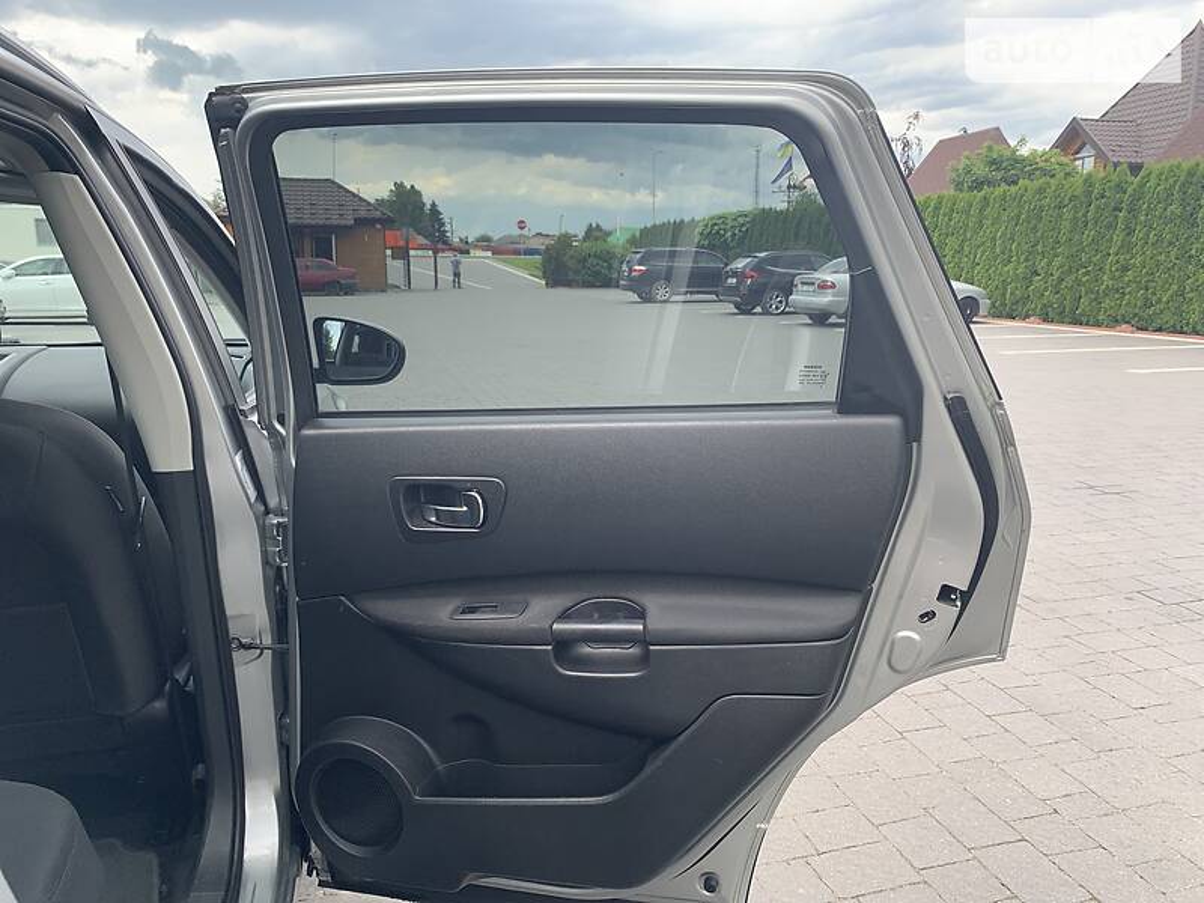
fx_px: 904
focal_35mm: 26
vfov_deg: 53.1
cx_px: 602
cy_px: 452
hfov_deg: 67.3
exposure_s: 1/381
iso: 25
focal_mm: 4.2
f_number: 1.8
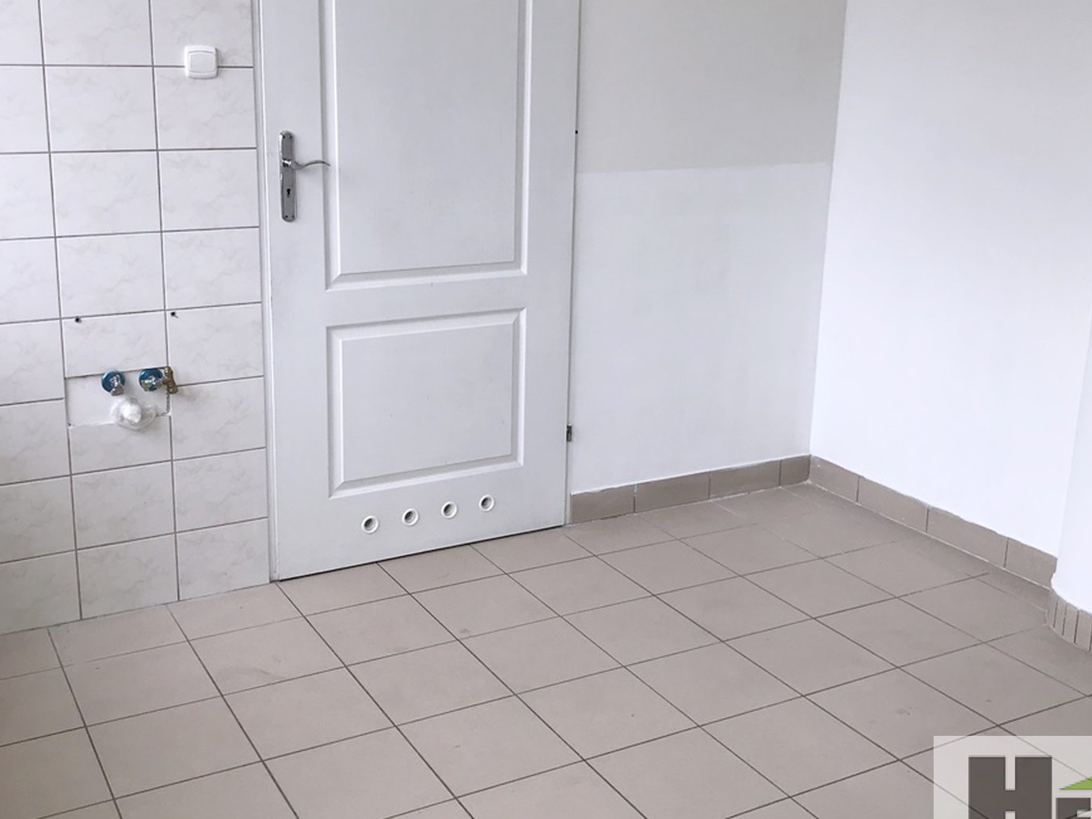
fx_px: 1230
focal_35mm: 39
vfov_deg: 36.7
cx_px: 522
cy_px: 352
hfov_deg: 47.9
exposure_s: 1/100
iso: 25
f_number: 1.8
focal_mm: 3.99
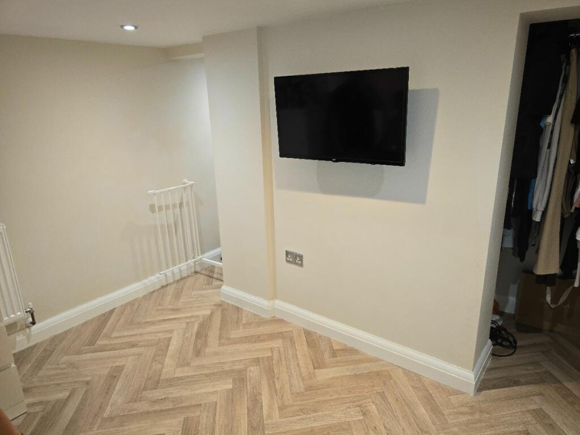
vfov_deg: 58.9
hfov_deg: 73.9
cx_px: 290
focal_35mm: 23
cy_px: 218
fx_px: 385
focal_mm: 6.3
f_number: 1.7
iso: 125
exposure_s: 1/60
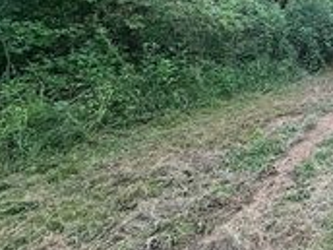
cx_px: 411
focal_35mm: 35
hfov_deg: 37.6
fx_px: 337
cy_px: 18
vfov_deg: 37.6
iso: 40
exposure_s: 1/107
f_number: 2.2
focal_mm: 2.22
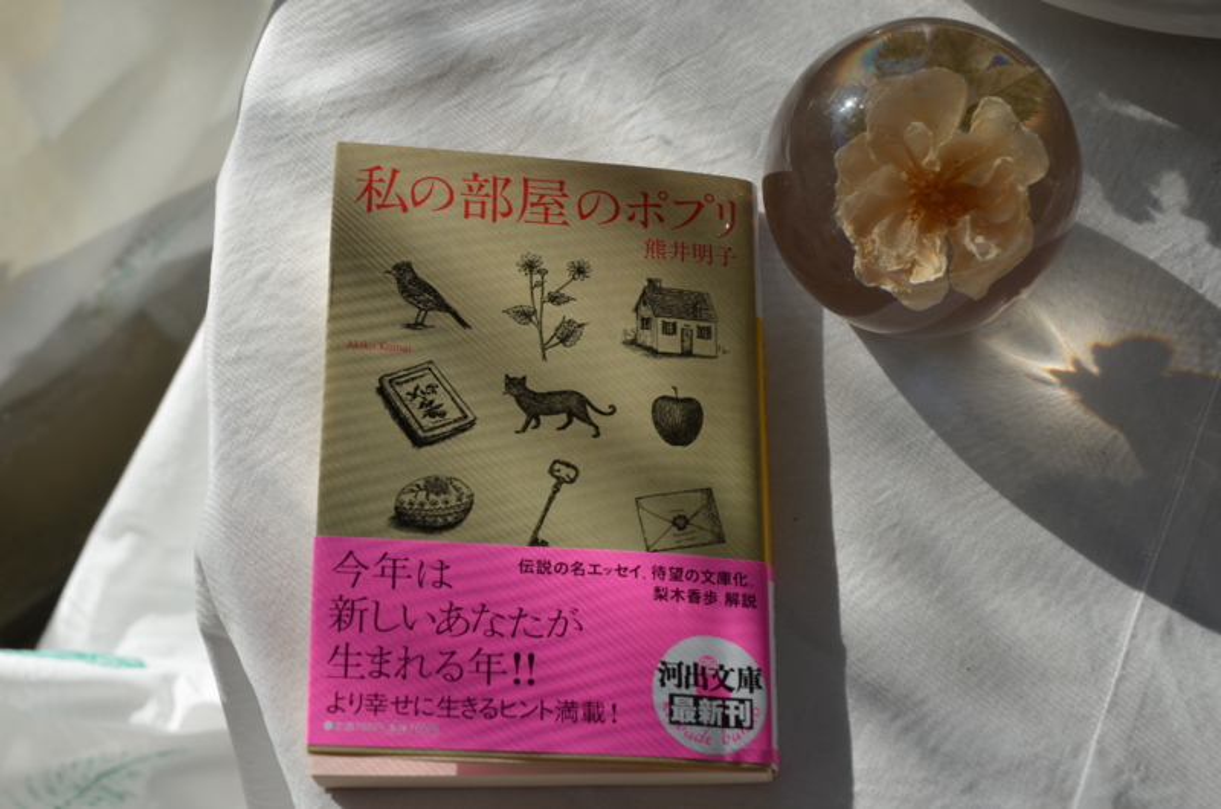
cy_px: 404
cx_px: 610
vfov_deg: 19.6
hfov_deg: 29.3
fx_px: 2336
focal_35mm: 69
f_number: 8
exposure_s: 1/250
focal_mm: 46
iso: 140
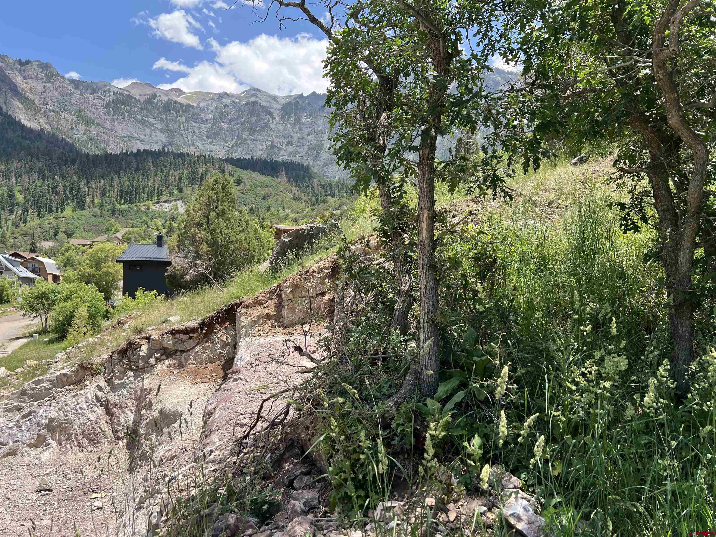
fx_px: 538
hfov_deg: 67.3
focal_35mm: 26
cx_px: 358
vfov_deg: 53.1
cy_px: 268
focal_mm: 5.7
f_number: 1.5
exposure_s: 1/1724
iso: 50
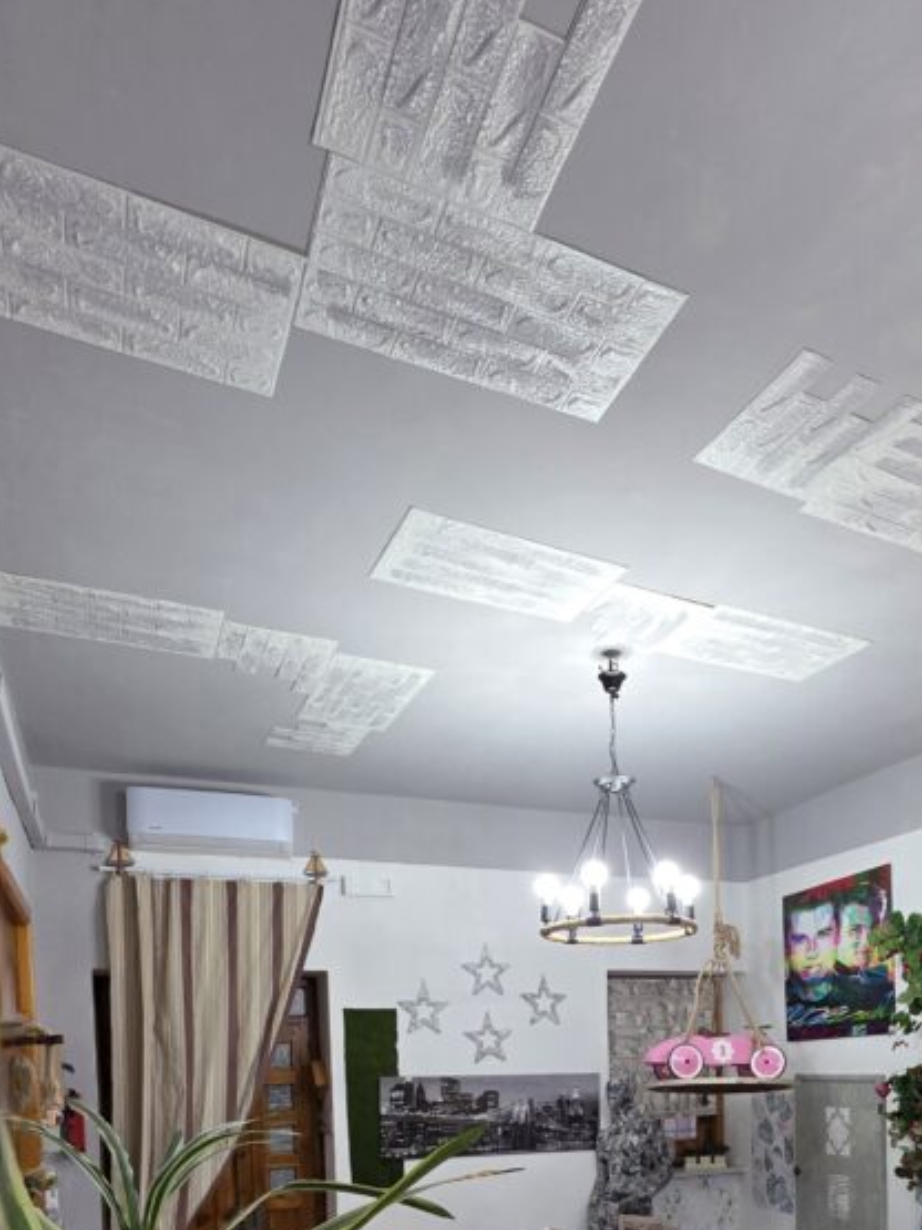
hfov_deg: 56.4
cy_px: 1084
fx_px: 853
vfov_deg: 61.5
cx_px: 554
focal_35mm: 24
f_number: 1.9
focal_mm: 2.2
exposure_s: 1/101
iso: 125
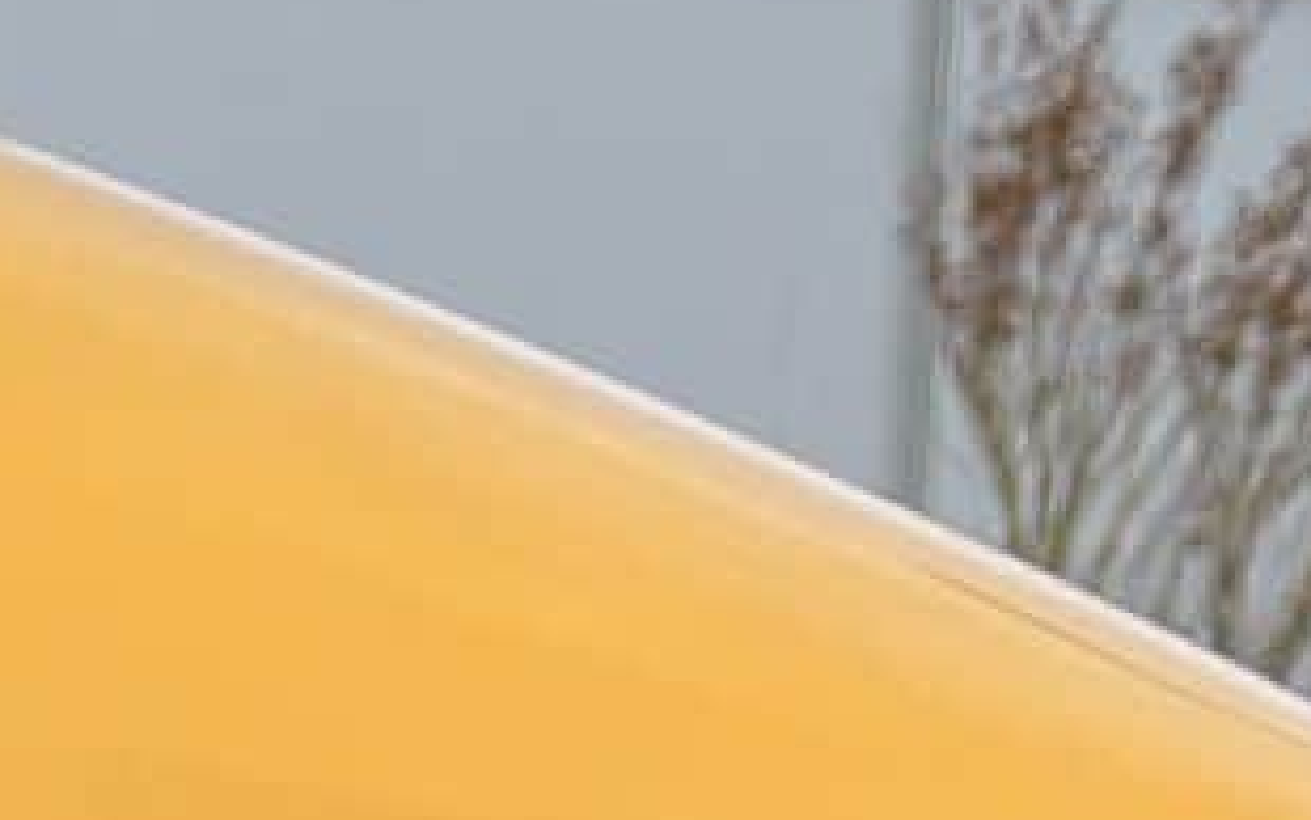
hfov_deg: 10.8
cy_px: 3115
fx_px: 6505
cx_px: -1032
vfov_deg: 6.2
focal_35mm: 182
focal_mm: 5.1
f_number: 1.6
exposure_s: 1/1355
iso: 50
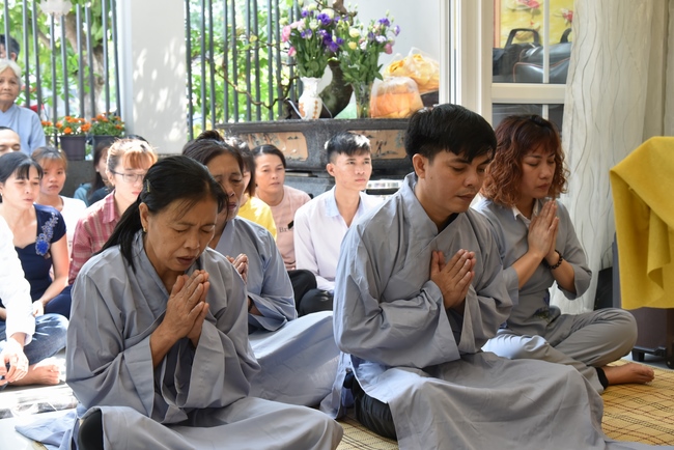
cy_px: 225
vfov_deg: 27.0
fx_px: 936
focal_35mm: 50
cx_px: 337
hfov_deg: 39.6
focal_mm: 50
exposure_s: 1/125
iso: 1250
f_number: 5.6
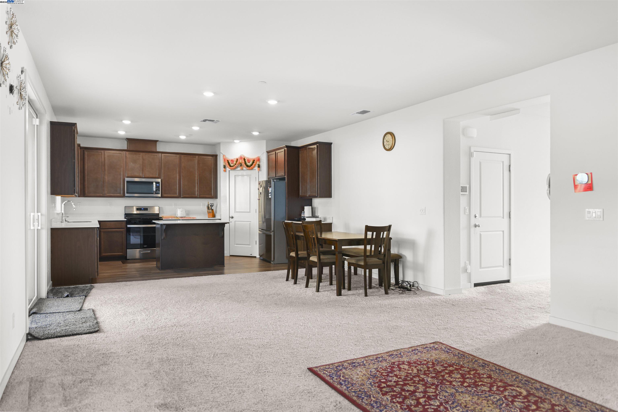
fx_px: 412
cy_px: 206
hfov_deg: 73.7
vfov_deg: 53.1
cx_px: 309
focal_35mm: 24
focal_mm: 24
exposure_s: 1/10
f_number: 2.8
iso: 125
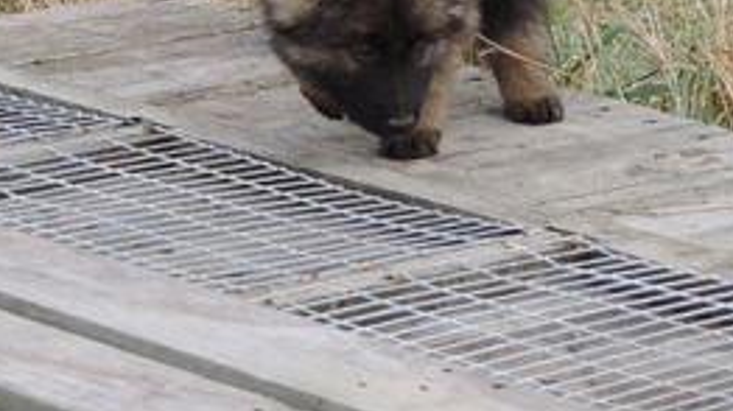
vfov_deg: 4.7
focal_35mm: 258
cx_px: 366
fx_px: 5011
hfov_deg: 8.4
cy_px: 8
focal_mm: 27.6
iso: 400
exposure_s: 1/500
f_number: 4.4
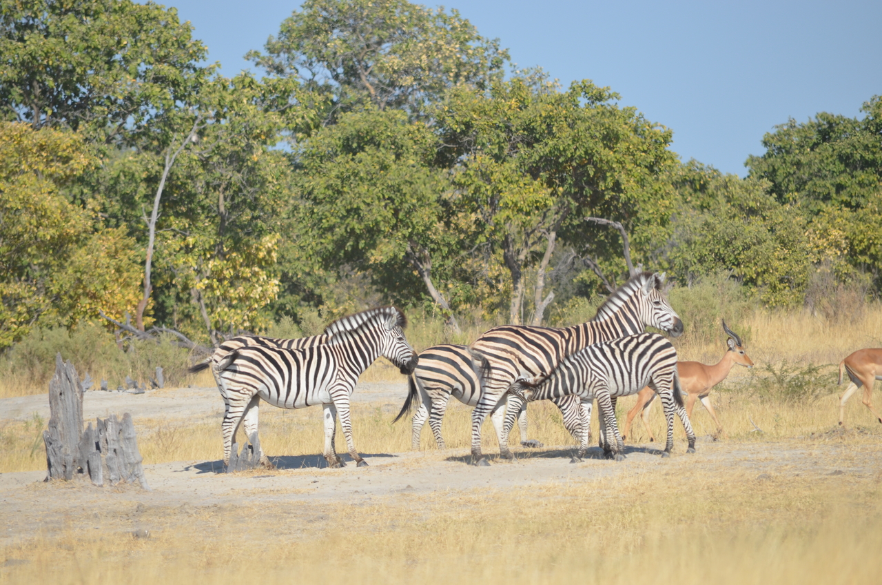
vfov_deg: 3.0
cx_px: 441
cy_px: 292
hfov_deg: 4.6
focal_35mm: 450
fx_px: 11003
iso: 200
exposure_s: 1/800
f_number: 7.1
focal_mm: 300
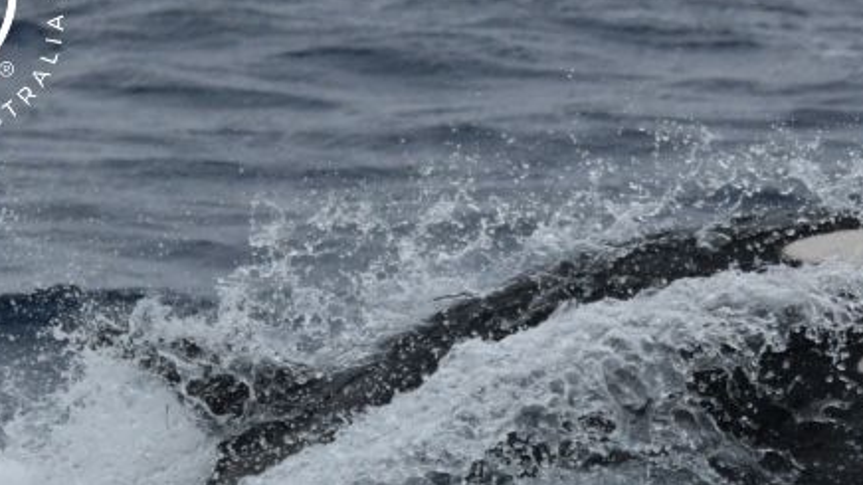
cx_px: 608
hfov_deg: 4.0
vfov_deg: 2.3
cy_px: 419
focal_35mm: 538
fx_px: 12308
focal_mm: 280
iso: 1250
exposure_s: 1/8000
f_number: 5.6
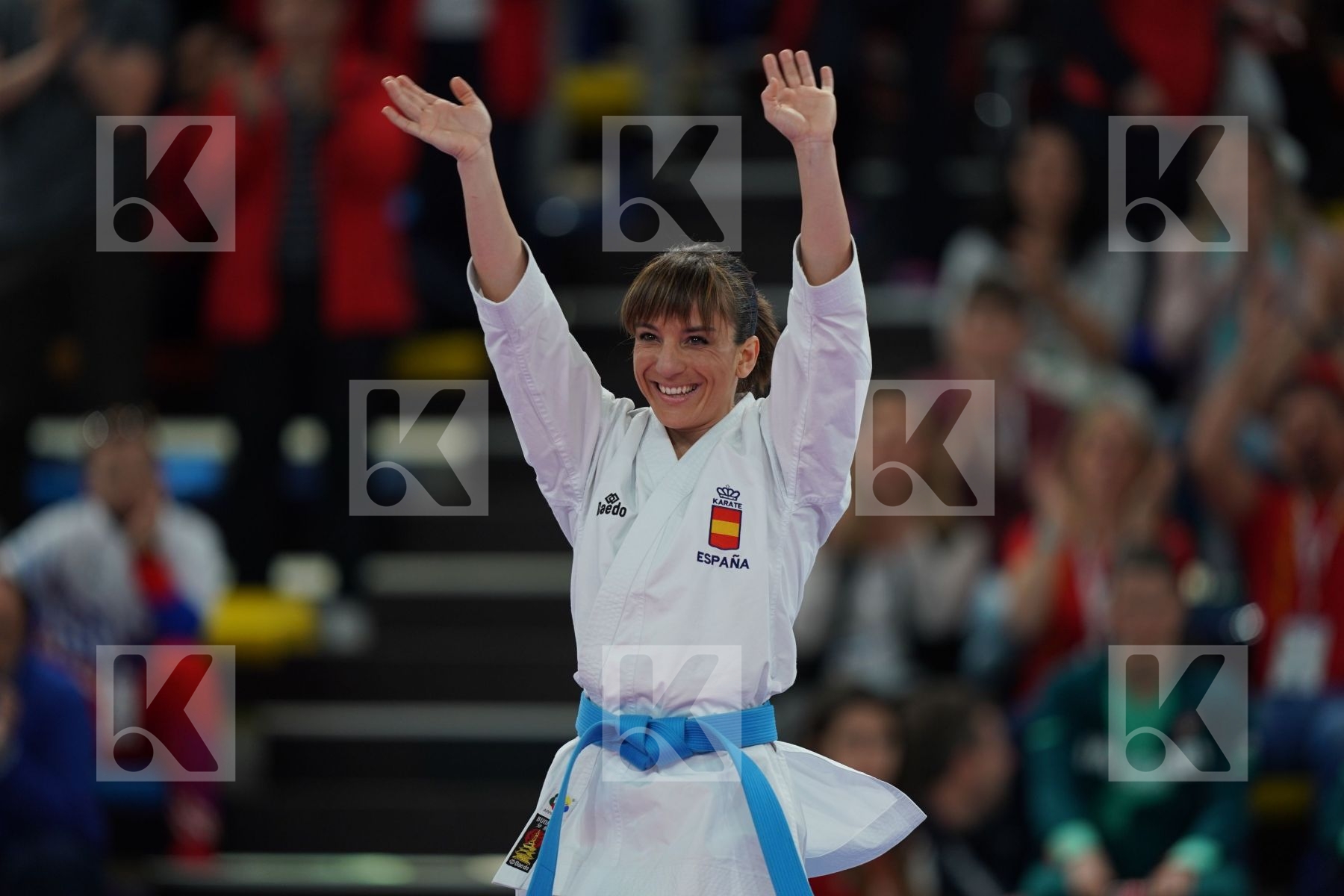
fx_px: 14932
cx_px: 672
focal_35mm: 400
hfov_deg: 5.2
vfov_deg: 3.4
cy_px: 448
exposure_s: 1/320
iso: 640
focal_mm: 400
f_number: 2.8
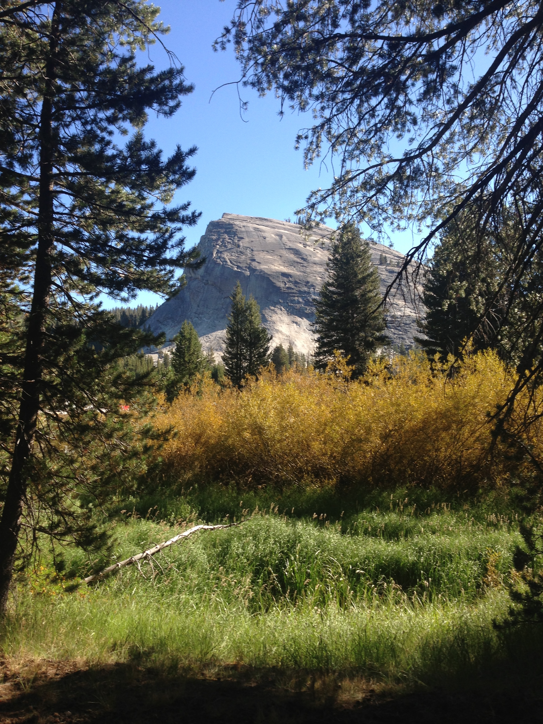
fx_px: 690
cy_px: 362
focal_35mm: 33
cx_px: 272
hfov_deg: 42.9
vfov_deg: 55.4
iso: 50
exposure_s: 1/570
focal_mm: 4.13
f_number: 2.4
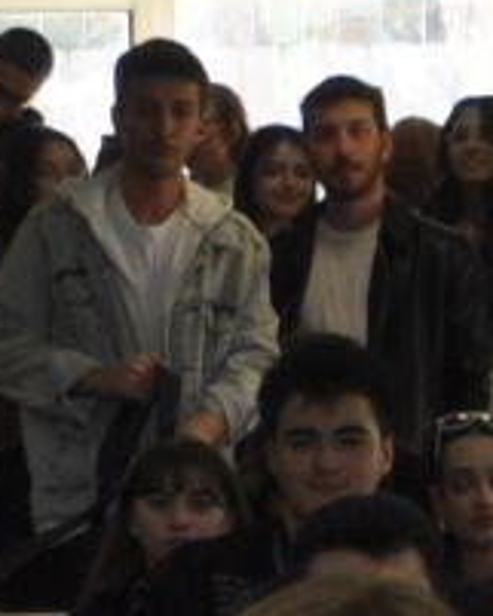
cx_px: -536
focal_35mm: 360
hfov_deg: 4.2
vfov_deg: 5.3
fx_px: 6561
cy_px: 1112
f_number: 3.5
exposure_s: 1/60
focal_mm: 24
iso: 200
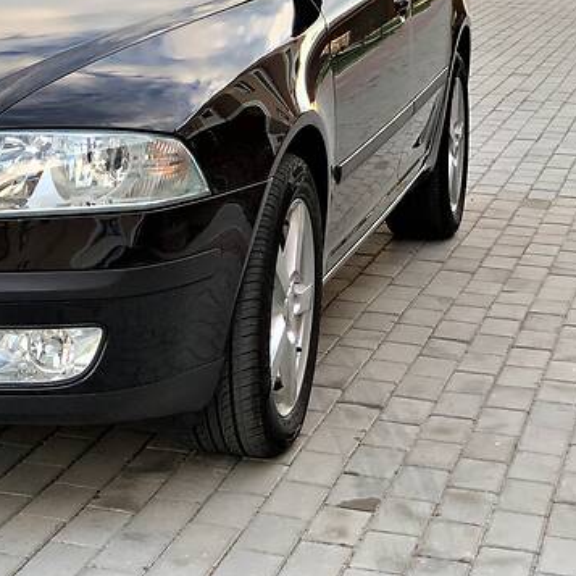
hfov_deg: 16.5
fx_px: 1939
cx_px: -34
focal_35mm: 103
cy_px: 148
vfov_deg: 16.8
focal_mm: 6
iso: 32
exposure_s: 1/122
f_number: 2.4
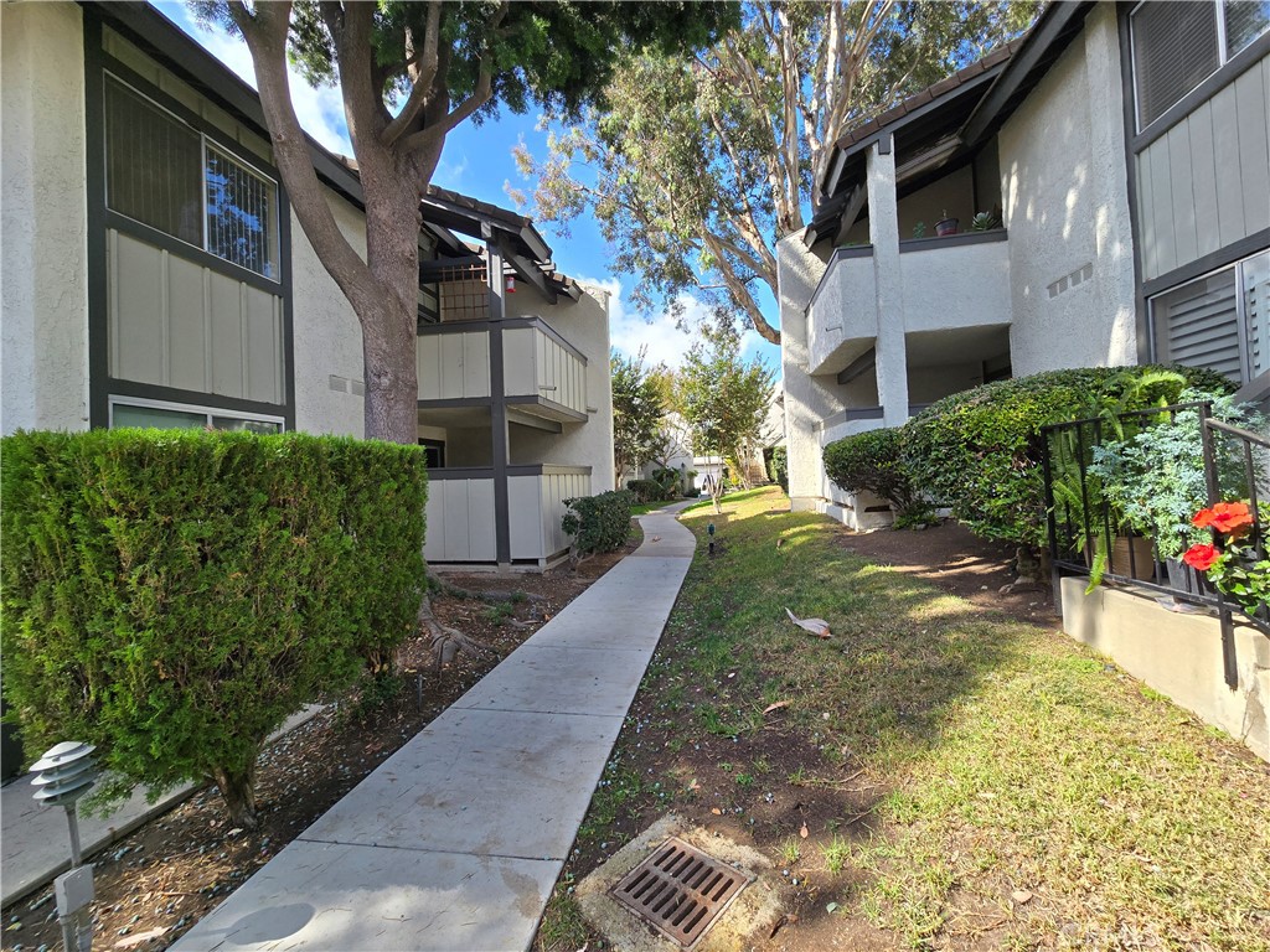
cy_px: 476
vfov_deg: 89.9
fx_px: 477
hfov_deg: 106.2
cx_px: 635
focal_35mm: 13
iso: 50
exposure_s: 1/654
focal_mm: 2.2
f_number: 2.2
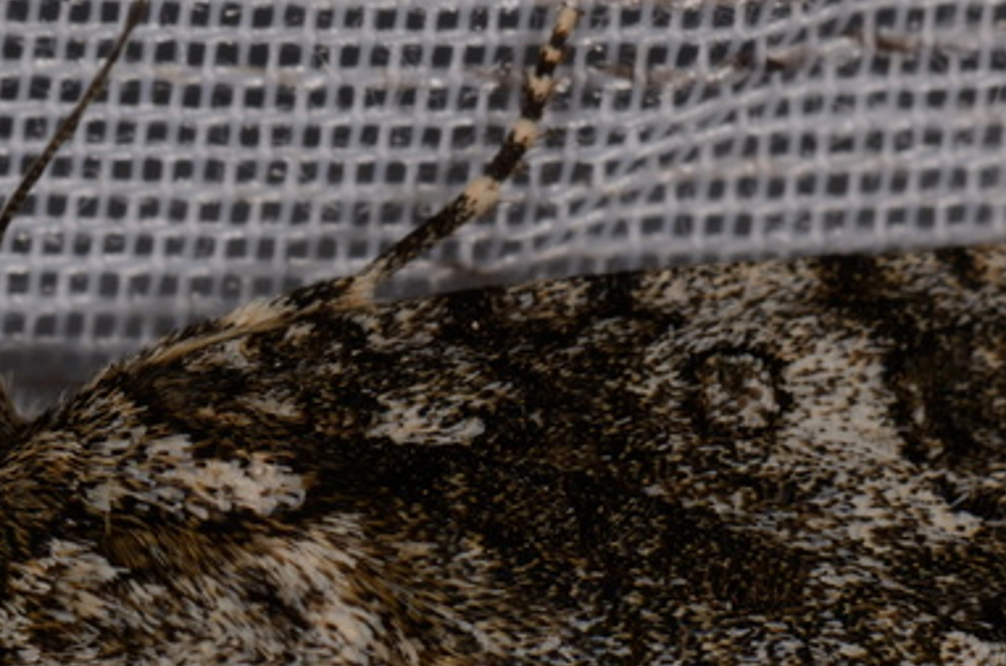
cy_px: 669
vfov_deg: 5.2
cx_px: 622
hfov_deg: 7.8
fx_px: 7363
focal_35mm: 264
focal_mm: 85
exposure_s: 1/60
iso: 100
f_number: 25
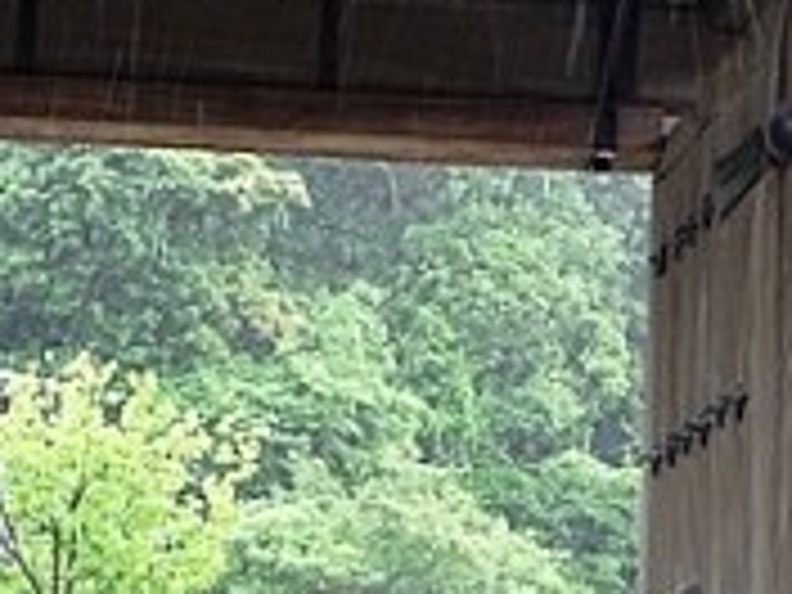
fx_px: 2677
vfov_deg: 12.7
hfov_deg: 16.8
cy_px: 364
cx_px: 238
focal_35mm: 117
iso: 320
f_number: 4.5
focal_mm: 7.87
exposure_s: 1/50
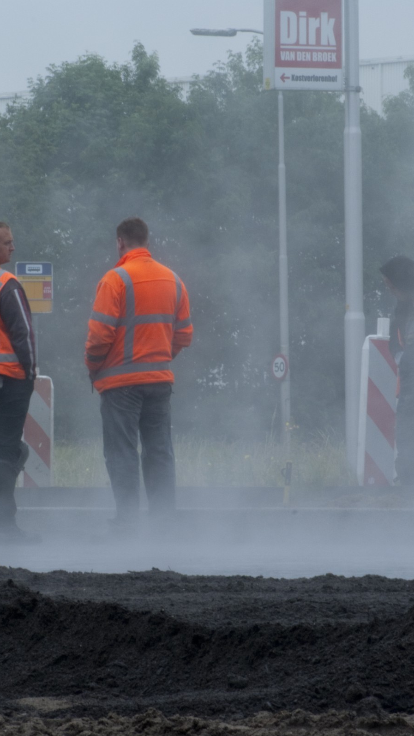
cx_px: 177
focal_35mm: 330
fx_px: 6441
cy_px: 368
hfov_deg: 3.7
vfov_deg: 6.5
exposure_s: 1/15
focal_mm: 140
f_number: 32
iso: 100
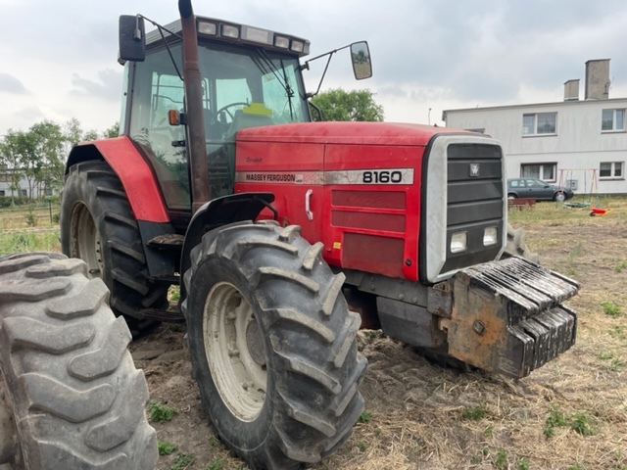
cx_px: 314
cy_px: 235
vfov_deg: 53.1
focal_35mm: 26
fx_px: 471
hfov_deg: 67.3
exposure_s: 1/335
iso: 32
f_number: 1.6
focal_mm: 4.2
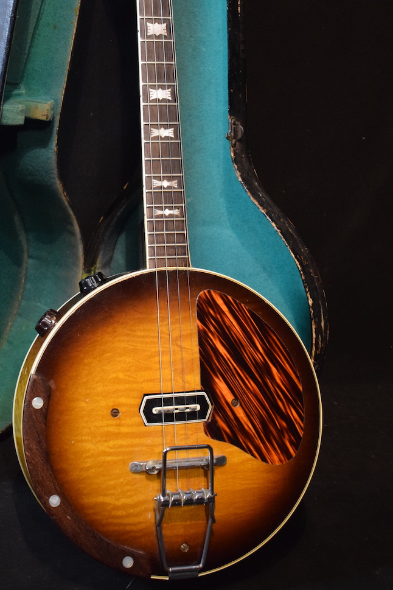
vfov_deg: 30.5
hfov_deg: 20.8
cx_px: 131
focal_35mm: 65
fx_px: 1064
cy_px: 160
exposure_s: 1/30
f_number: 4.2
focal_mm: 28
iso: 2200
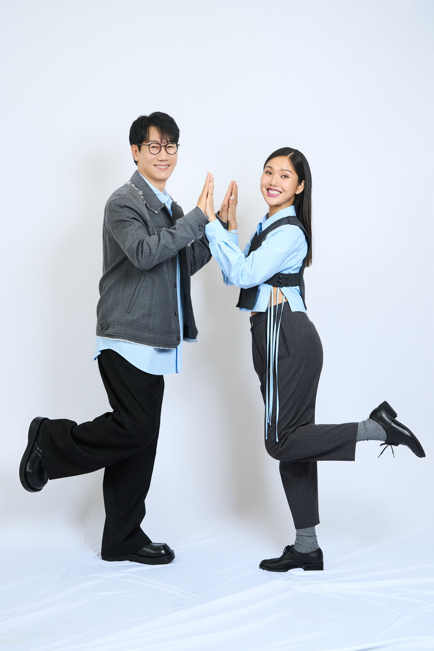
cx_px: 217
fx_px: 904
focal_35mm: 50
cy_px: 326
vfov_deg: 39.6
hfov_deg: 27.0
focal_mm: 50
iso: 800
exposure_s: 1/125
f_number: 8
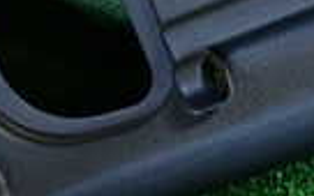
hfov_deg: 14.5
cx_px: 369
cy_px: -21
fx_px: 1198
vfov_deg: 9.3
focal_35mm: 140
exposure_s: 1/40
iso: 200
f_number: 2.3
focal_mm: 5.4
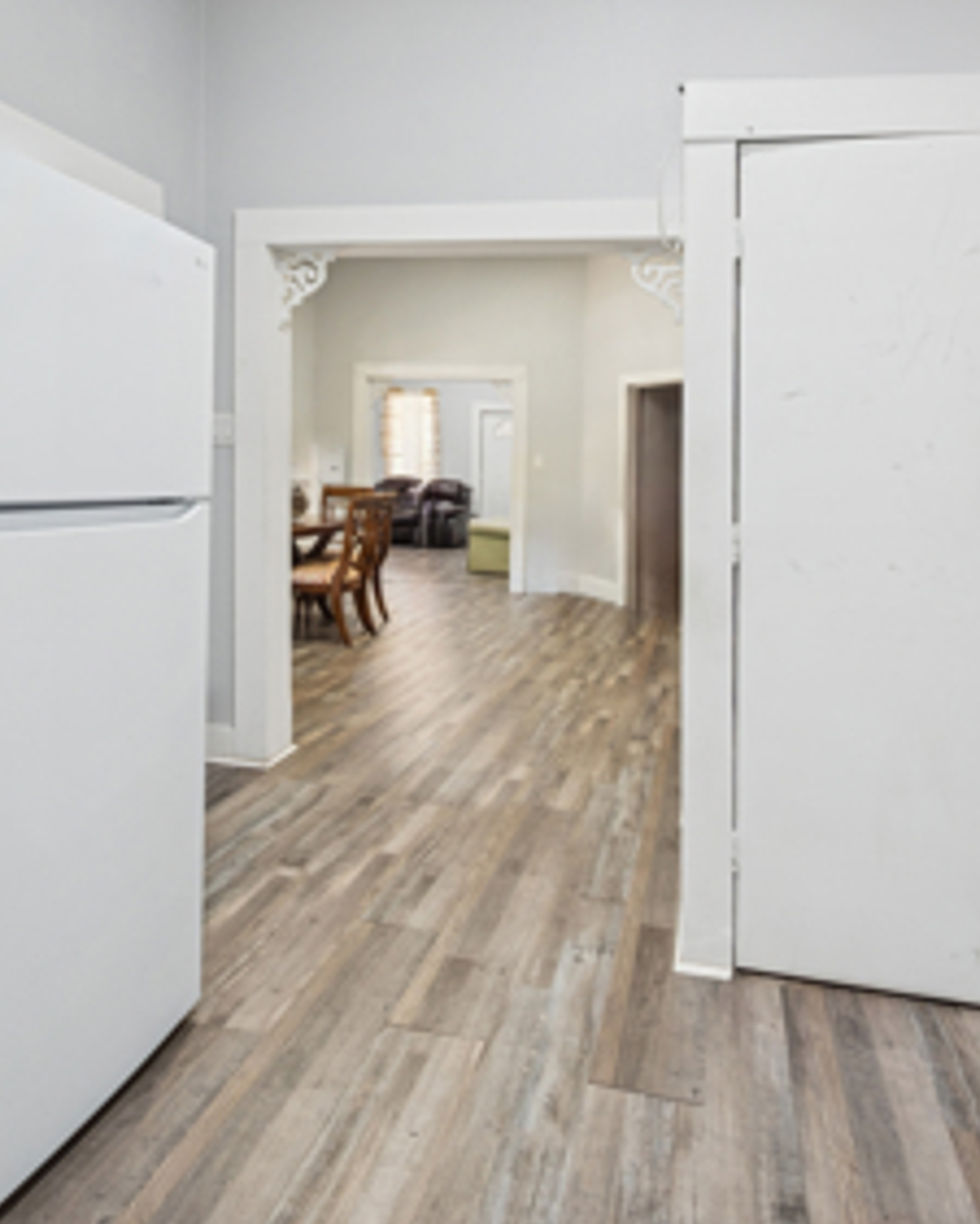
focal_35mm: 21
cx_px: 538
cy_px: 579
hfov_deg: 65.4
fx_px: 761
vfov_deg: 77.5
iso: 400
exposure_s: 1/20
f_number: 9
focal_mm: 14
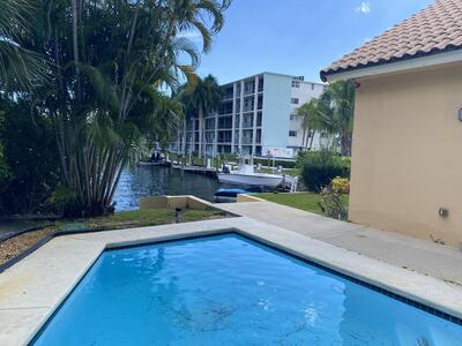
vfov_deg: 53.1
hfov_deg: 67.3
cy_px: 173
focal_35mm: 26
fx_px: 347
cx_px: 231
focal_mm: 4.25
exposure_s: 1/1016
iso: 32
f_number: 1.8
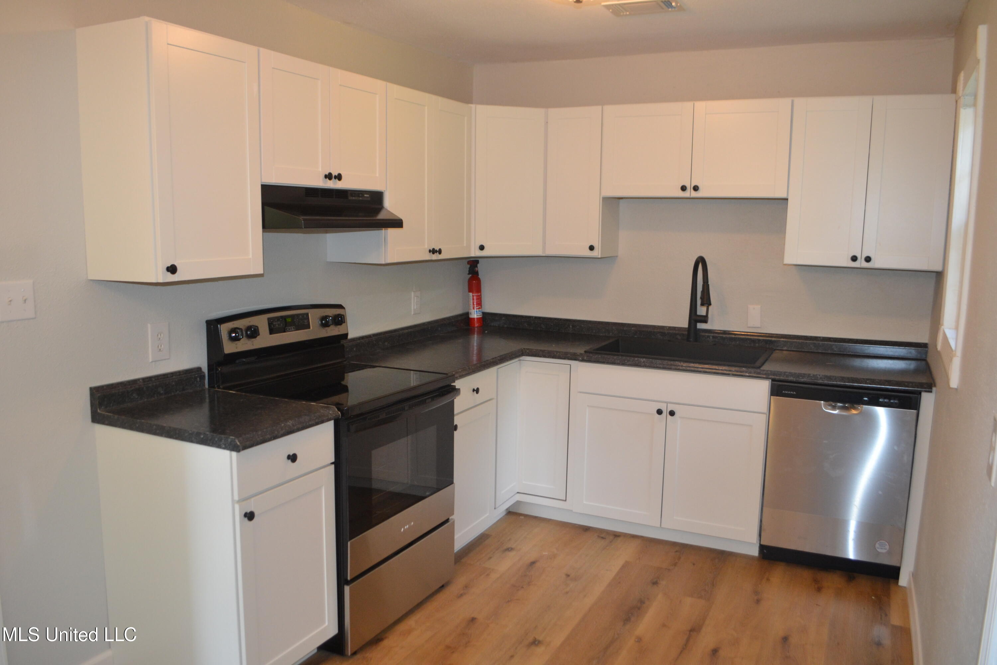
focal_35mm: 27
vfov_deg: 47.9
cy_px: 332
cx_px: 498
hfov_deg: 67.4
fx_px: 748
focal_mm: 18
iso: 720
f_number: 3.5
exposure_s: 1/60
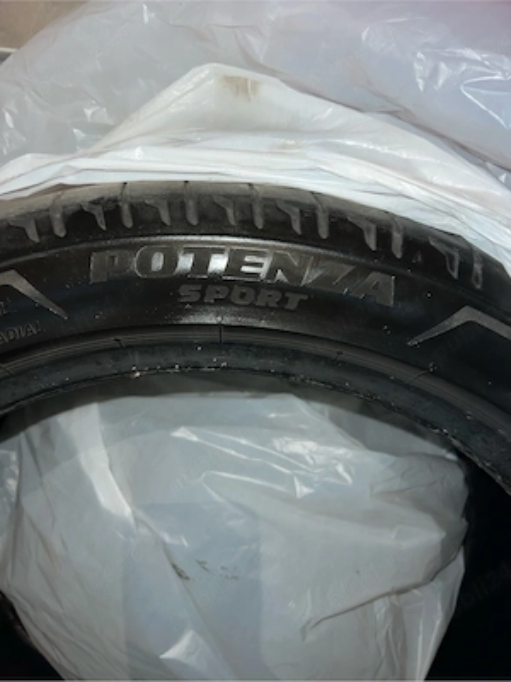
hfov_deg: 53.1
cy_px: 341
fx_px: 512
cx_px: 256
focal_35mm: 26
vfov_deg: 67.3
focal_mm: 5.7
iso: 32
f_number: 1.5
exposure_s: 1/16
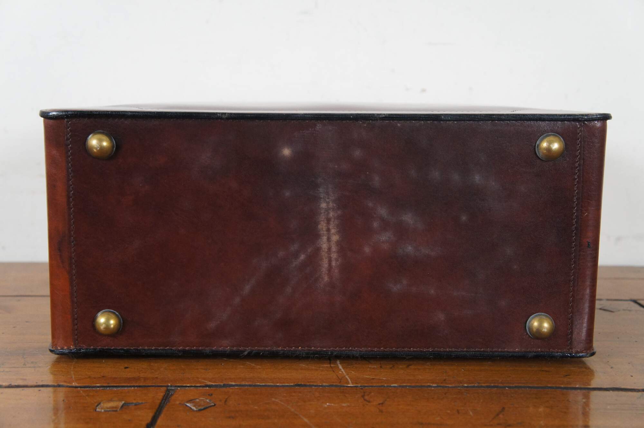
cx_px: 322
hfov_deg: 45.0
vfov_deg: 30.8
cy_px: 214
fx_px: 777
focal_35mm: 44
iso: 1600
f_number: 4
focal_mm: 29
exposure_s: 1/60
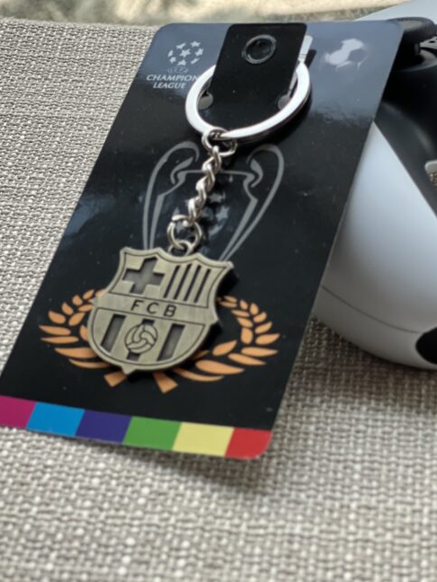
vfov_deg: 20.6
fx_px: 1599
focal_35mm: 95
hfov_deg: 15.6
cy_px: 262
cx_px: 184
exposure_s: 1/32
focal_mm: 9
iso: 400
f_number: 2.8
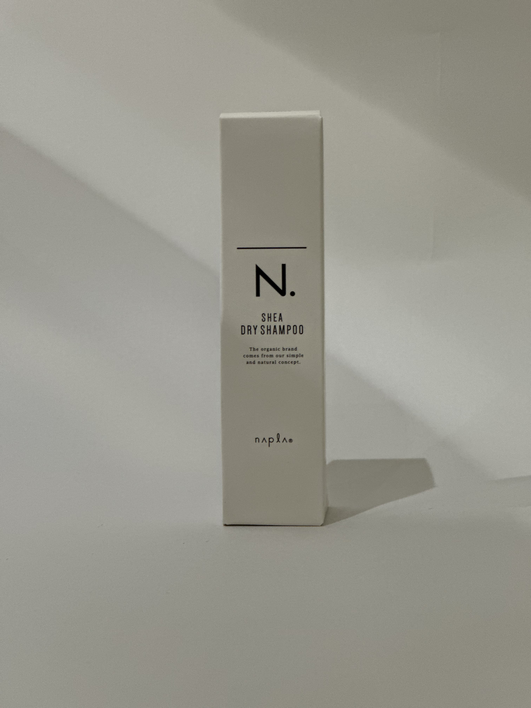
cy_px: 354
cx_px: 266
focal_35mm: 77
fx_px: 1575
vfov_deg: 25.3
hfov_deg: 19.1
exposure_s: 1/33
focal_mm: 9
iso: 160
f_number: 2.8
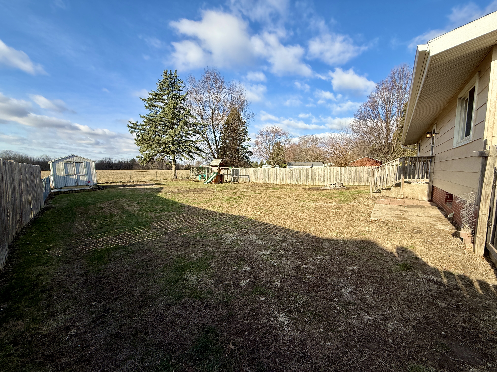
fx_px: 201
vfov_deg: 85.7
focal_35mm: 14
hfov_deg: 102.1
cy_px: 186
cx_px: 248
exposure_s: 1/1285
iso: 50
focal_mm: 2.22
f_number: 2.2
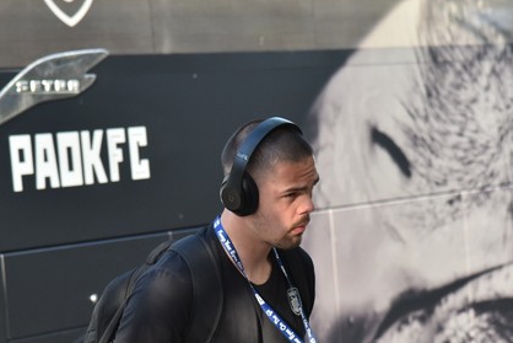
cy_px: 240
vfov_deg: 6.2
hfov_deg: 9.3
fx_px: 3150
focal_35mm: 221
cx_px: 255
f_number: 6.3
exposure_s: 1/640
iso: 1400
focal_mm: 120
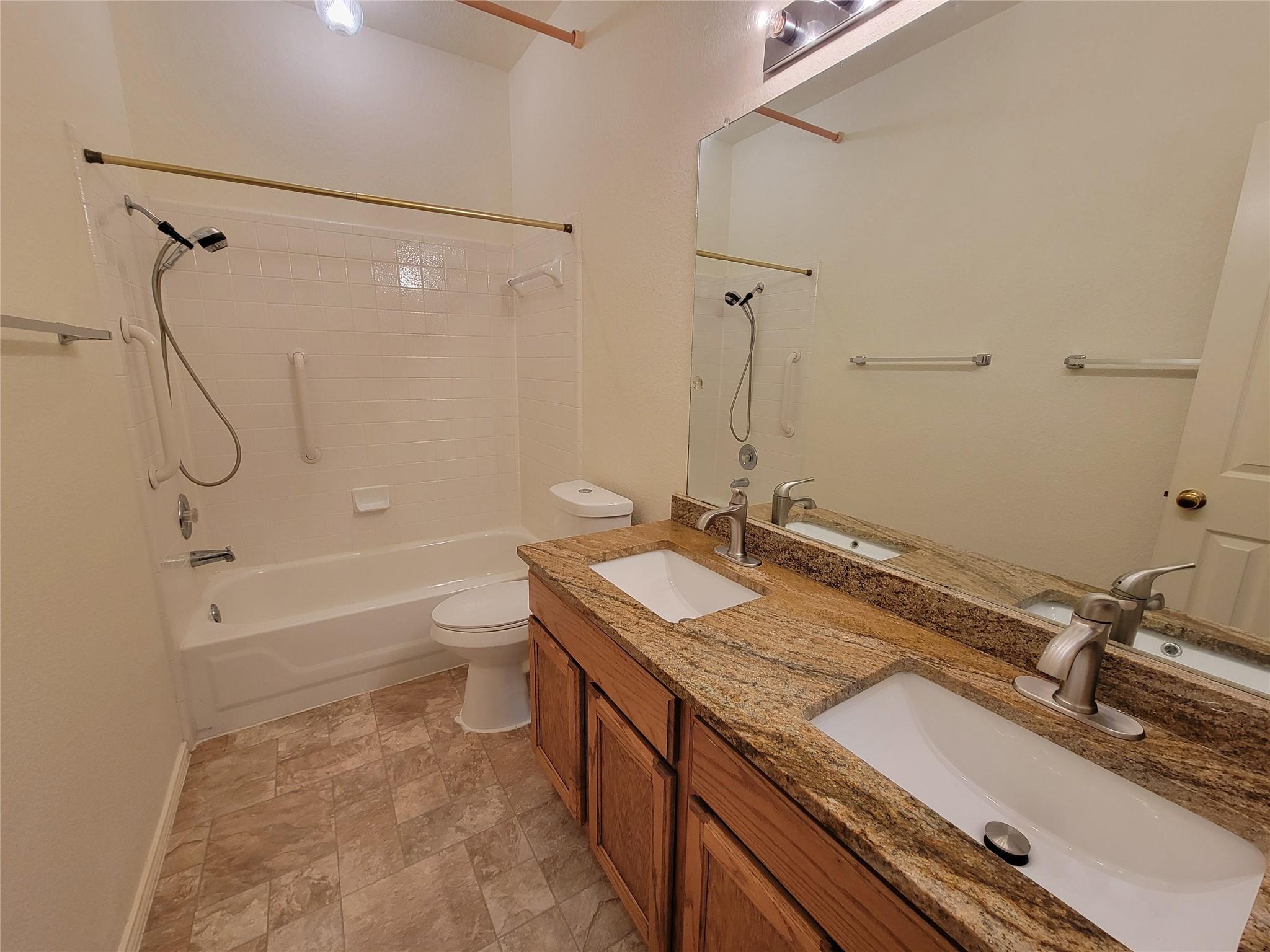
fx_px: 477
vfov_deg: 89.9
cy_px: 476
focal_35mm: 13
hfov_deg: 106.2
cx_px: 635
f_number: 2.2
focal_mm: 2.2
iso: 200
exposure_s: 1/60
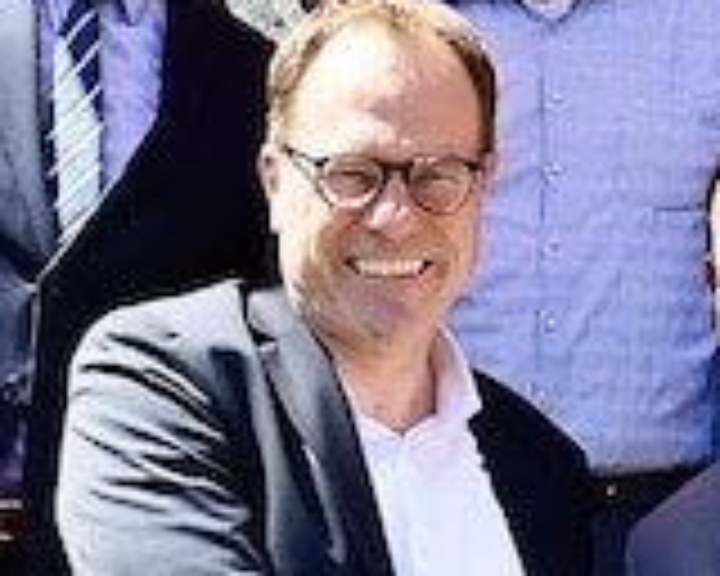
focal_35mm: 210
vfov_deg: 7.3
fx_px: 4475
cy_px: 619
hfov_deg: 9.2
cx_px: 248
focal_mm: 35
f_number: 6.3
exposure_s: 1/100
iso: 100
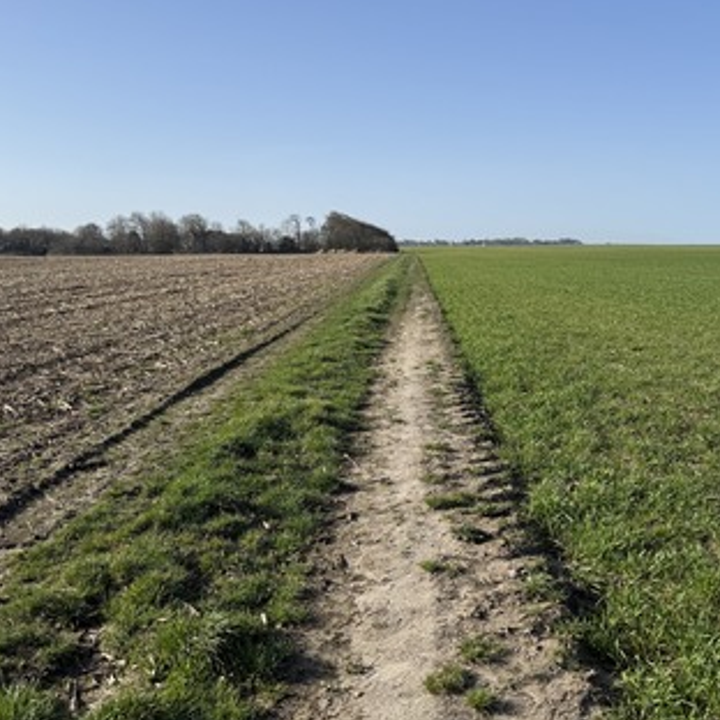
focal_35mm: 34
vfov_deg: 48.4
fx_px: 800
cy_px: 384
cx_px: 337
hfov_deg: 48.4
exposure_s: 1/4167
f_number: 1.78
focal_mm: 6.76
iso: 80
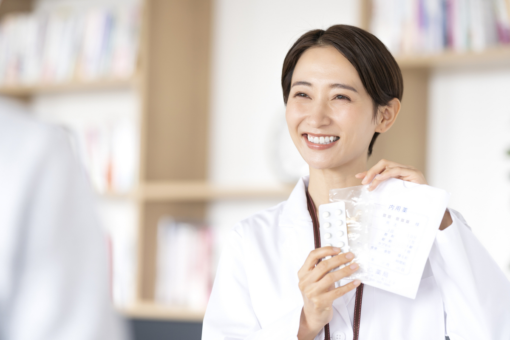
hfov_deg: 15.2
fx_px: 1912
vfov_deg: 10.2
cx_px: 255
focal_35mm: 135
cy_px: 170
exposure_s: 1/125
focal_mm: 135
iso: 500
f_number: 2.2
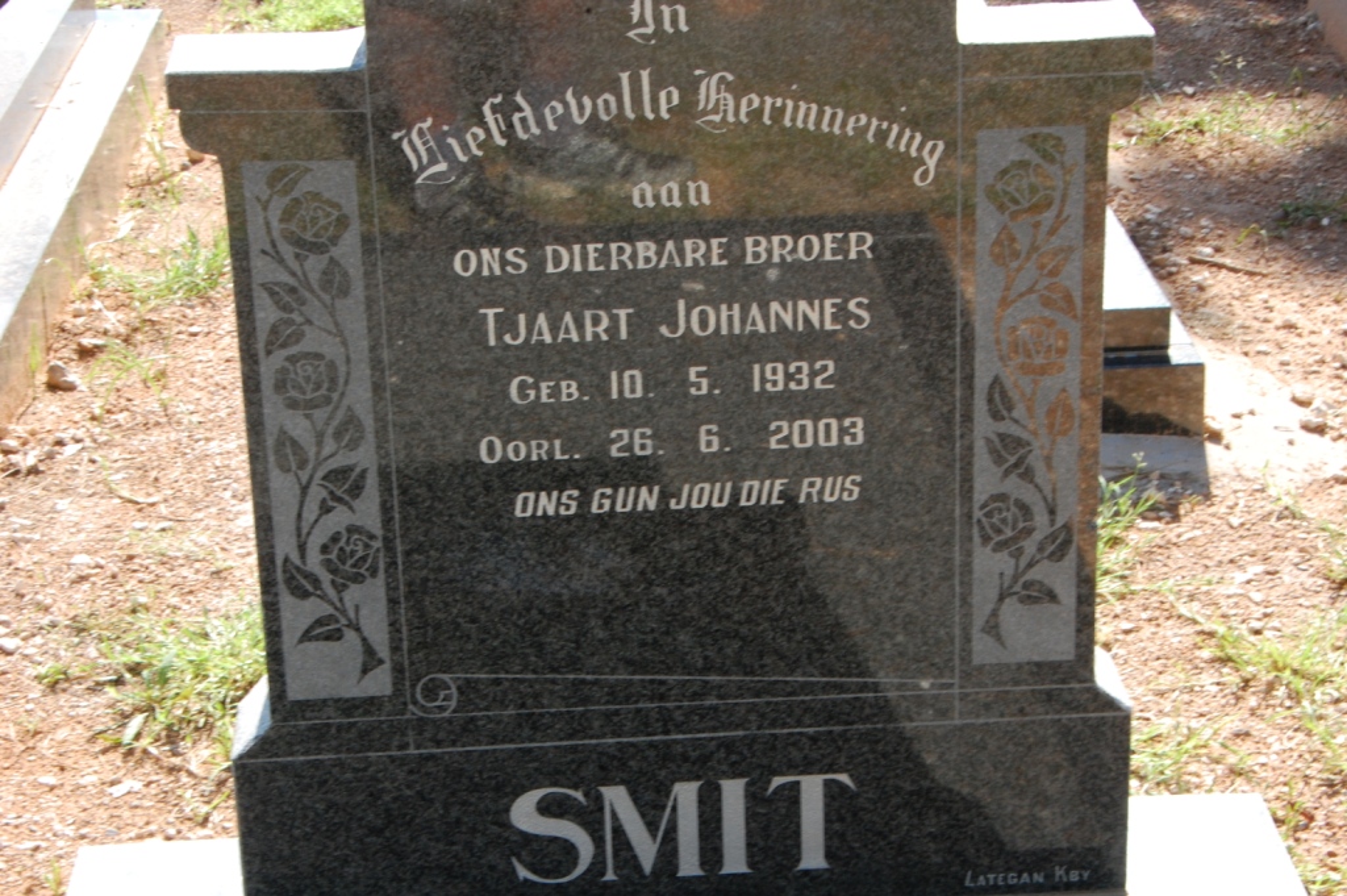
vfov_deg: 15.2
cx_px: 674
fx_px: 3365
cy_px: 448
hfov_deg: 22.6
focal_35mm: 90
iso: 500
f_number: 22
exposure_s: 1/30
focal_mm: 60
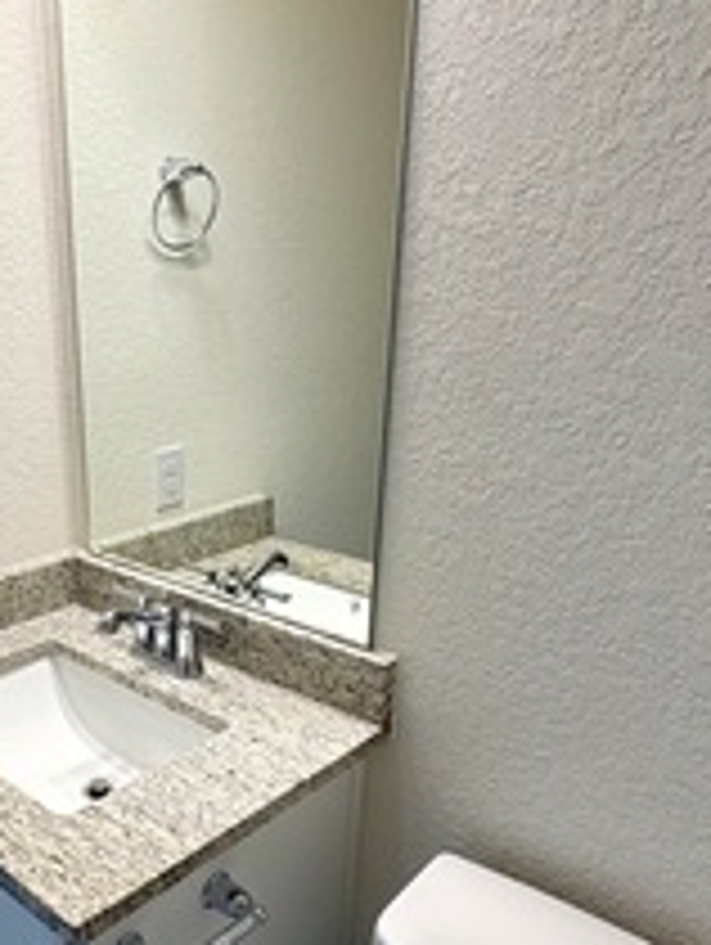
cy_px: 594
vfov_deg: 56.1
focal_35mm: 32
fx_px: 875
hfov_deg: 42.9
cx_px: 180
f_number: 2.2
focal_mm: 2.22
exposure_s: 1/120
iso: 100
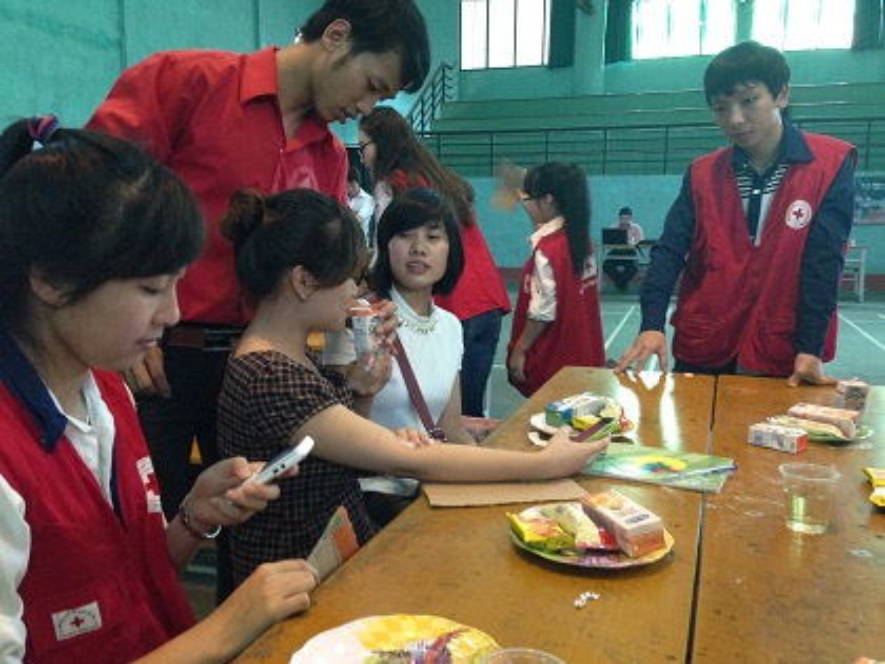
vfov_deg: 42.9
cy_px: 332
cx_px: 442
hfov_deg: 55.4
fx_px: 844
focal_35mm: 33
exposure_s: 1/20
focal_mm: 4.12
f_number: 2.4
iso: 320
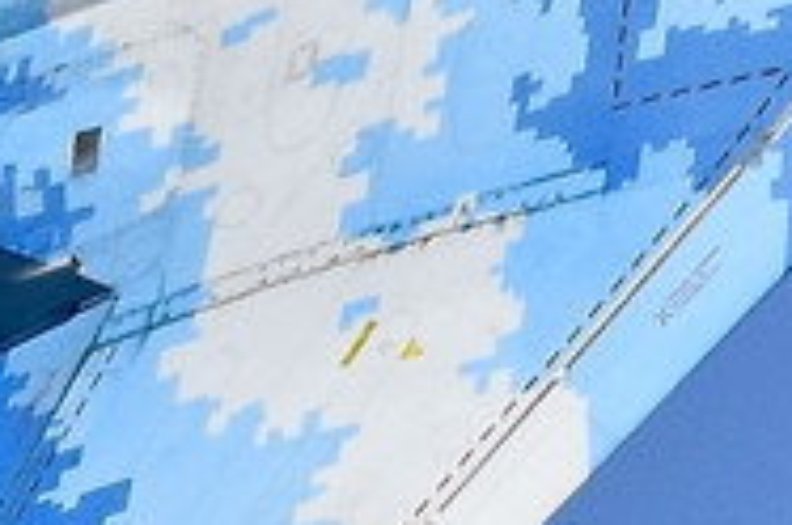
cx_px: 1105
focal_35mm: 2892
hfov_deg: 0.7
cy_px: -182
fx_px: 63515
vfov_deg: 0.5
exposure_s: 1/2000
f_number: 6.3
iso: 320
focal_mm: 300
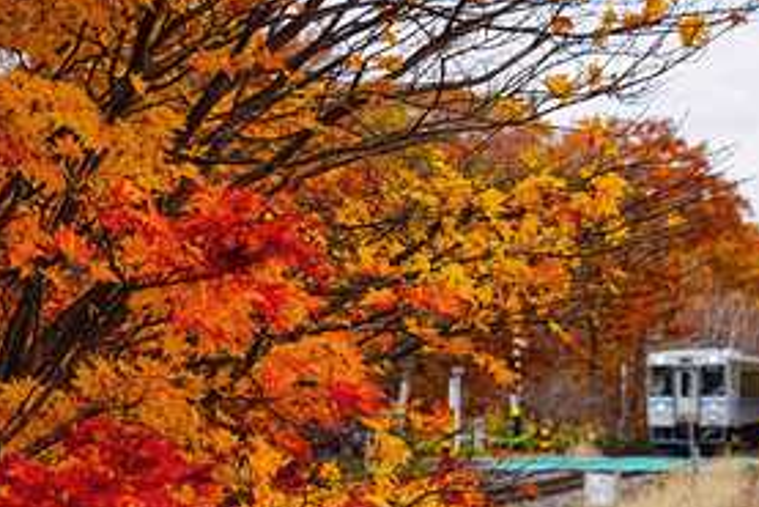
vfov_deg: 15.0
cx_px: 384
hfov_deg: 22.4
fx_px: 1919
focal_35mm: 91
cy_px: 325
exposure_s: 1/125
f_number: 6.3
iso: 100
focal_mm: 63
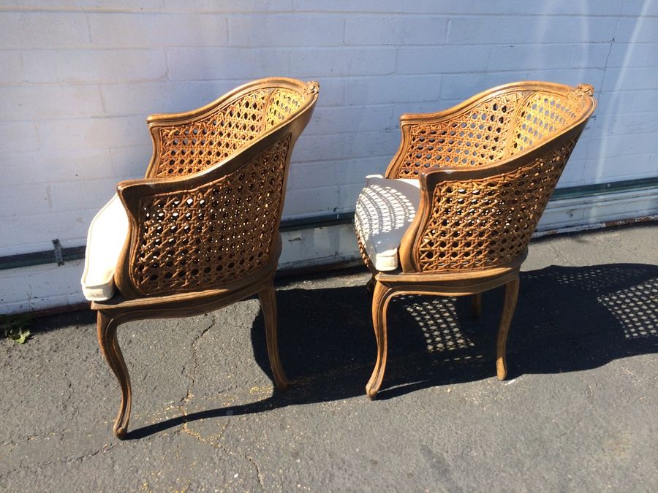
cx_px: 329
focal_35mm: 30
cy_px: 246
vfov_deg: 46.8
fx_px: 570
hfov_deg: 60.0
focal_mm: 4.12
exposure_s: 1/855
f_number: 2.2
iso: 32
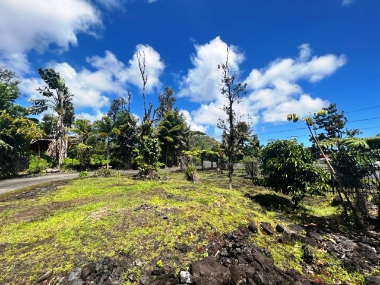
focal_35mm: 13
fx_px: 143
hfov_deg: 106.2
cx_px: 190
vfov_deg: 89.9
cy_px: 142
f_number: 1.8
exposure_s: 1/1325
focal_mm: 1.57
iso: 32
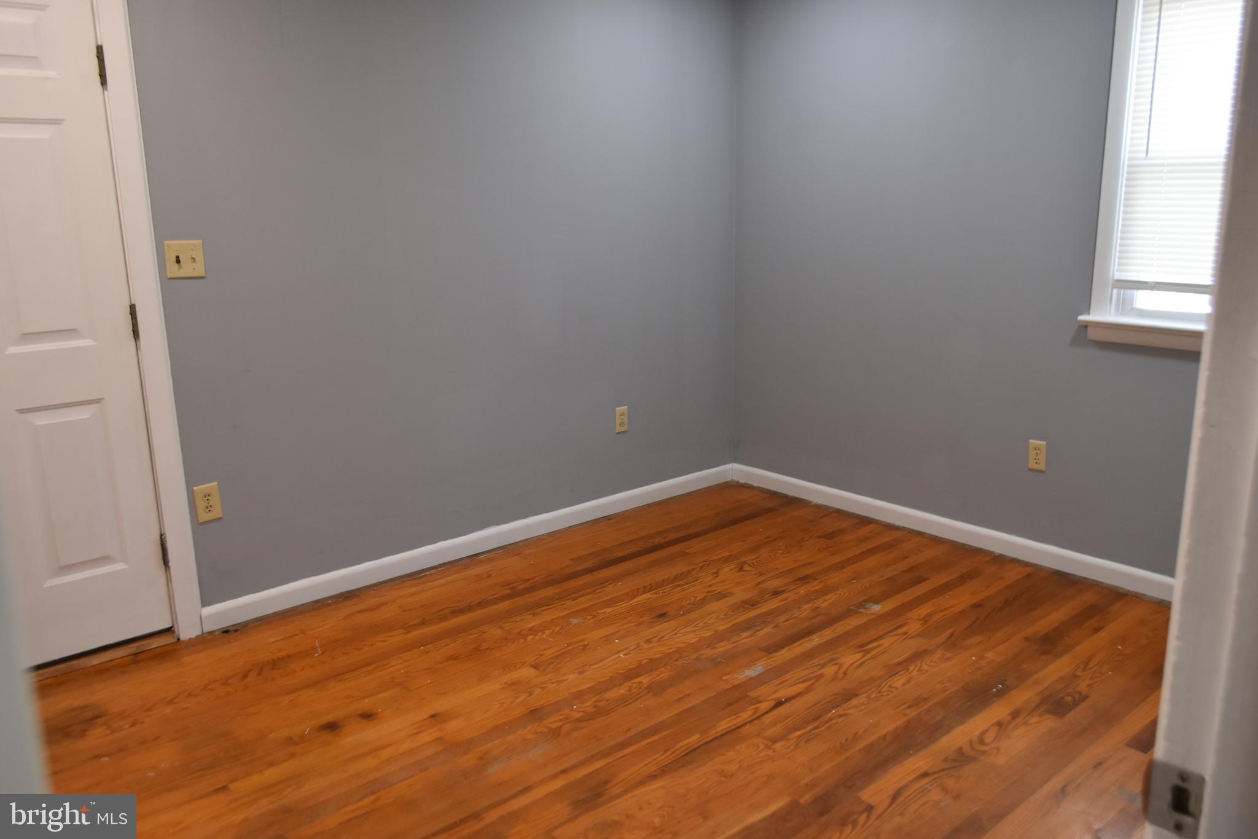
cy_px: 420
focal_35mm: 27
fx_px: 943
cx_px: 629
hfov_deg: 67.4
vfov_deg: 47.9
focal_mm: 18
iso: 560
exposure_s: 1/60
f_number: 4
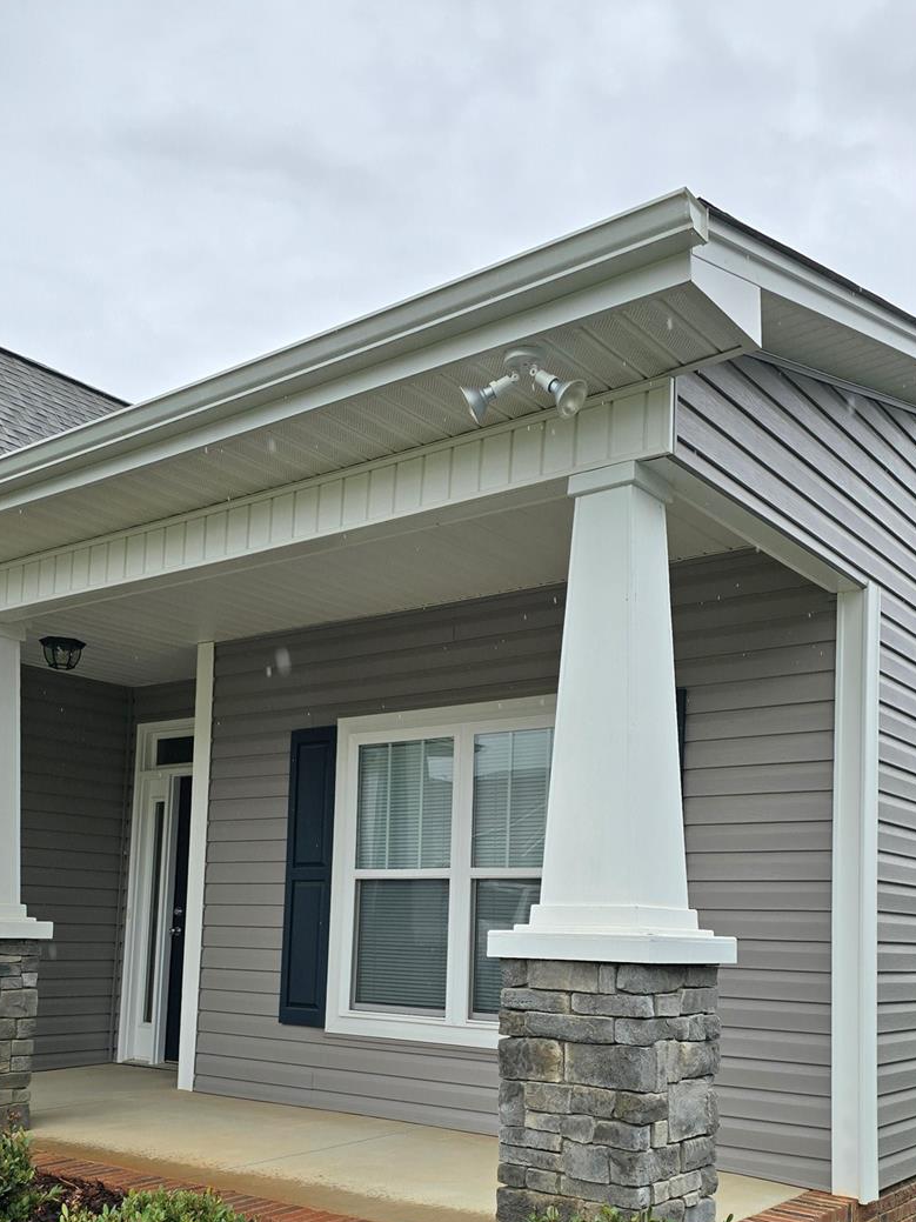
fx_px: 1200
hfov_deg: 41.8
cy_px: 856
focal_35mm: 34
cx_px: 480
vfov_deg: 52.5
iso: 12
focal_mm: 6.3
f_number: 1.7
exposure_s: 1/234
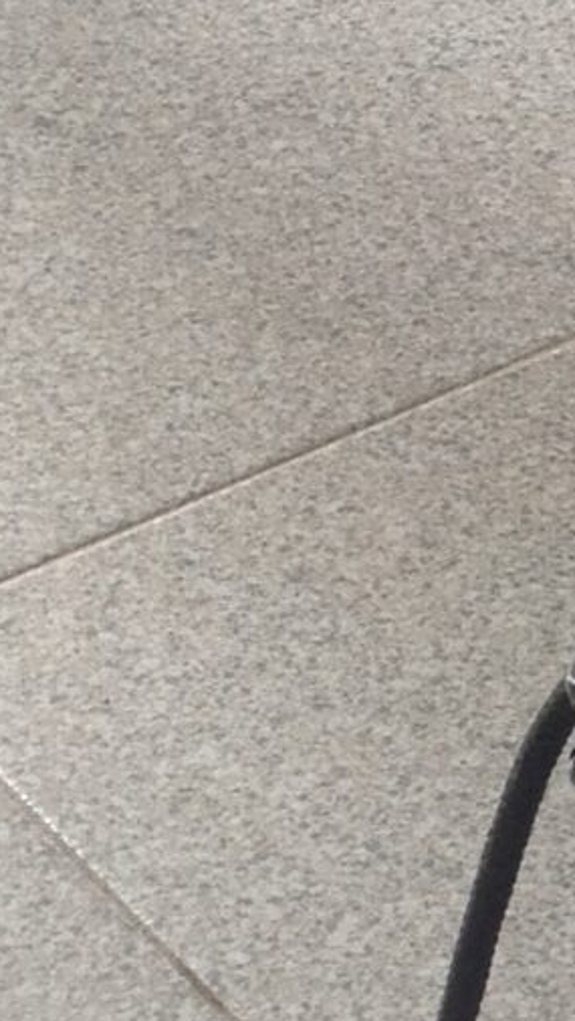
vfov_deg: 11.1
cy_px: 773
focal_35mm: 193
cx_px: 1122
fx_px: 5226
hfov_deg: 6.1
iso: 50
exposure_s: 1/30
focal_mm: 4.28
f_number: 2.4
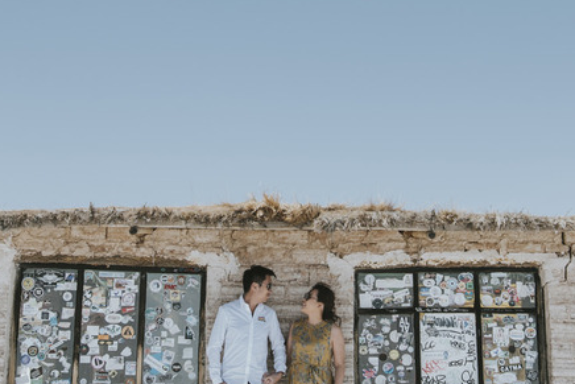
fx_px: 1054
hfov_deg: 30.5
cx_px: 288
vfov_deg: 20.4
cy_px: 76
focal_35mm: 66
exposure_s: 1/1000
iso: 250
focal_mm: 24
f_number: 5.6
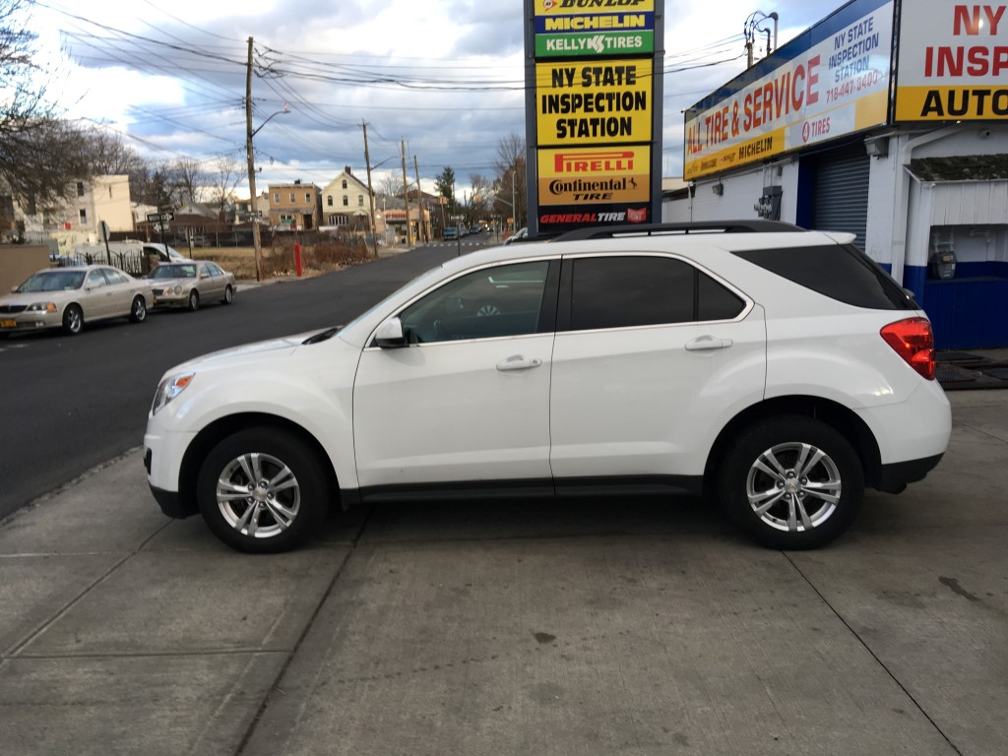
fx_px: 844
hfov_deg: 61.7
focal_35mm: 29
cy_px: 378
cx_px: 504
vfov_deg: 48.2
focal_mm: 4.15
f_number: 2.2
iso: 32
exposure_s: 1/100
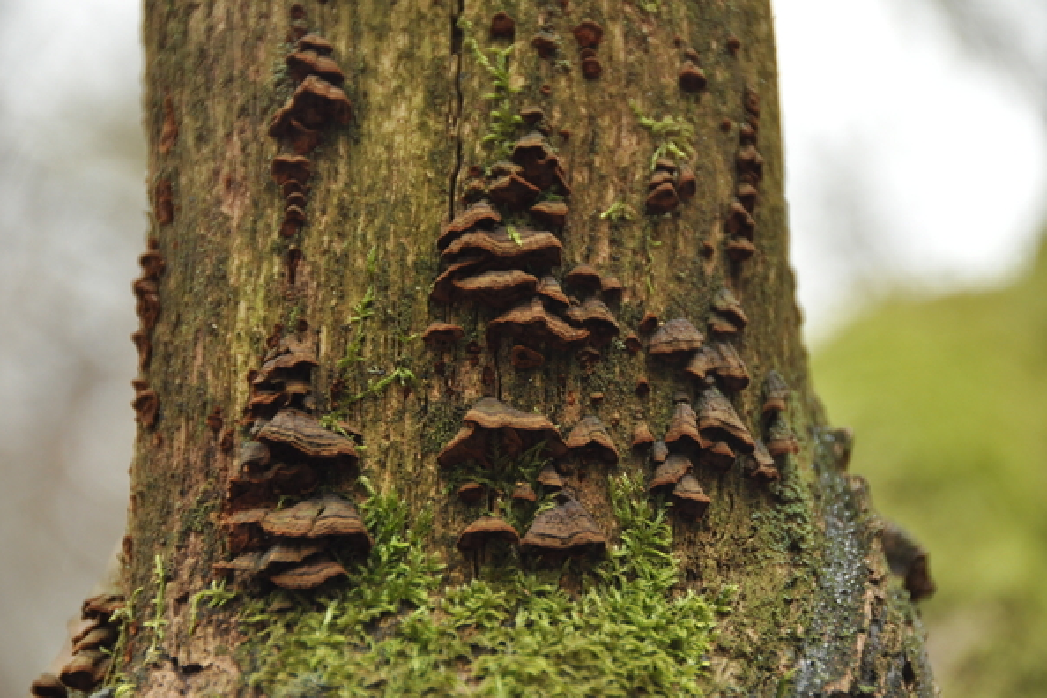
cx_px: 527
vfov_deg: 6.1
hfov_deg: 9.1
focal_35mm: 227
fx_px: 6601
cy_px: 348
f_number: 6.7
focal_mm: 150
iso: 800
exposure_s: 1/90
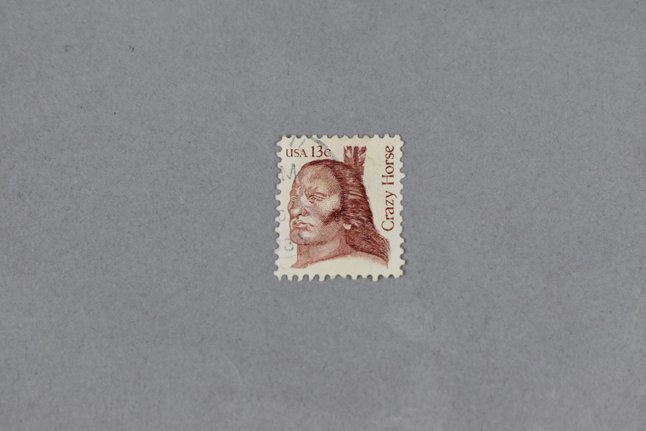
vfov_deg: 15.8
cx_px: 332
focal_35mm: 87
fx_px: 1553
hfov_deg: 23.5
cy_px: 212
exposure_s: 1/125
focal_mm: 55
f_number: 6.3
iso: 400
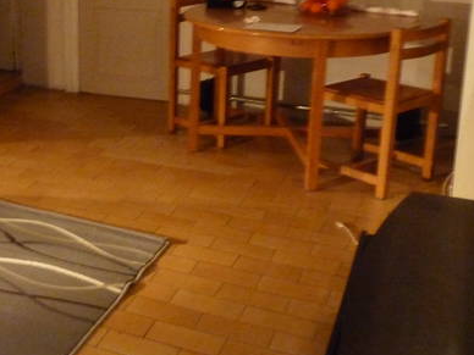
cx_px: 32
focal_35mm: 55
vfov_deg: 26.2
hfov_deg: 32.8
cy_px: 81
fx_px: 753
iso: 800
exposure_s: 1/13
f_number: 2.8
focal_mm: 4.8
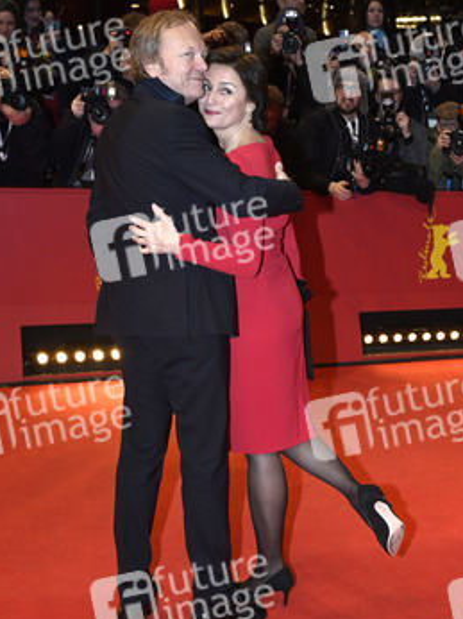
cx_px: 234
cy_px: 329
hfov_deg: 29.1
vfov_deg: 38.2
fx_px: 893
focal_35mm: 50
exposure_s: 1/250
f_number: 6.3
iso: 1000
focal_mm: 30
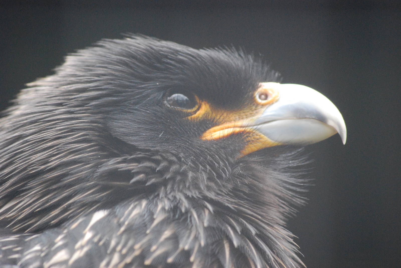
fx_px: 3346
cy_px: 134
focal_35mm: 300
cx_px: 200
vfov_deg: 4.6
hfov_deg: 6.9
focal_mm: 200
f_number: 5.6
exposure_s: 1/50
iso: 1600
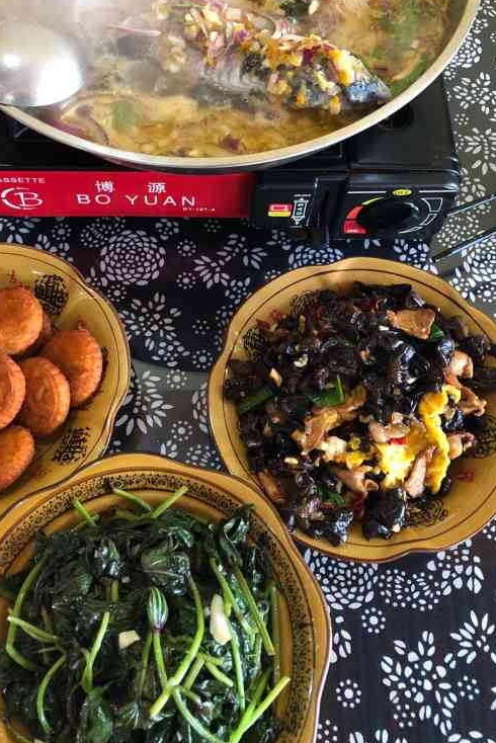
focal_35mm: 37
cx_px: 214
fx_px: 764
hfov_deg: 35.9
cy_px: 300
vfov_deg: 51.6
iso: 100
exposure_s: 1/9
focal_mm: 3.99
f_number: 1.8
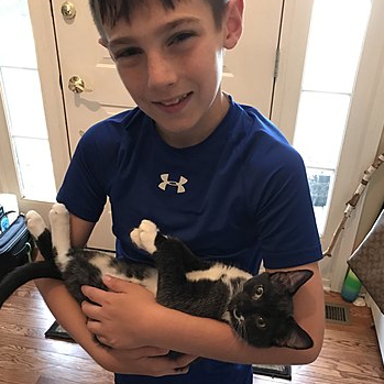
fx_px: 427
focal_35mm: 34
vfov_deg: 48.1
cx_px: 196
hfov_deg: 48.4
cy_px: 232
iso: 125
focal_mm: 3.99
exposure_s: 1/4
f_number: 1.8
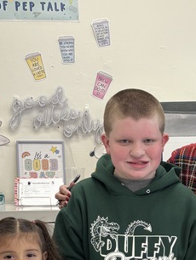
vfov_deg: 21.4
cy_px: 280
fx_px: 656
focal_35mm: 87
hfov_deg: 16.5
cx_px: 209
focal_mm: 5.96
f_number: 1.6
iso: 100
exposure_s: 1/120
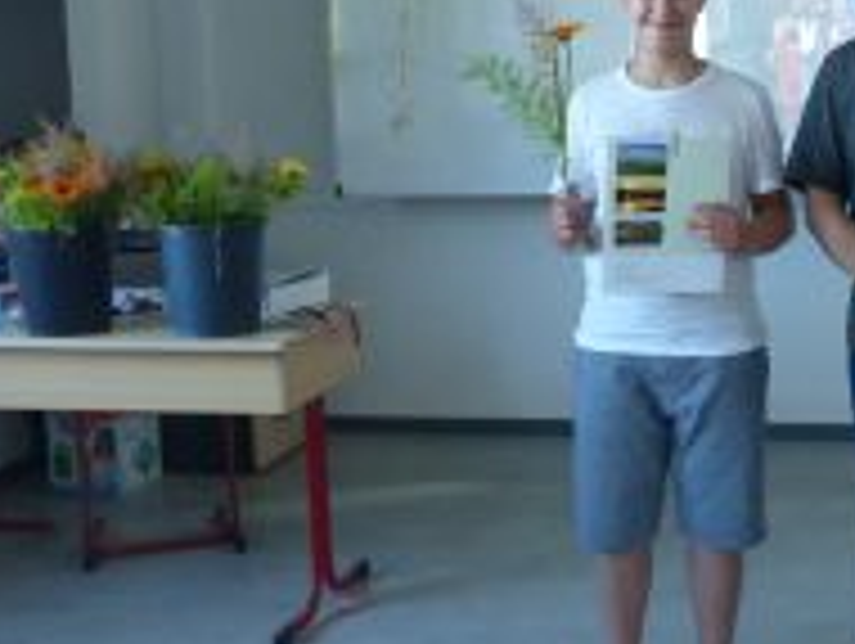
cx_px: 810
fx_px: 1509
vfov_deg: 24.1
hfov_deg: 29.9
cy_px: 293
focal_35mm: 61
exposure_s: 1/60
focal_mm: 5.3
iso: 400
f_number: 2.8
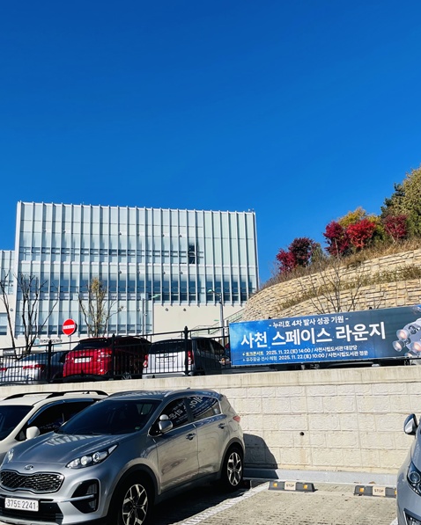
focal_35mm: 34
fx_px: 529
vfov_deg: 52.8
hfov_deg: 43.4
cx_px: 218
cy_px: 263
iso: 32
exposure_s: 1/5556
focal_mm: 4.2
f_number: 1.6
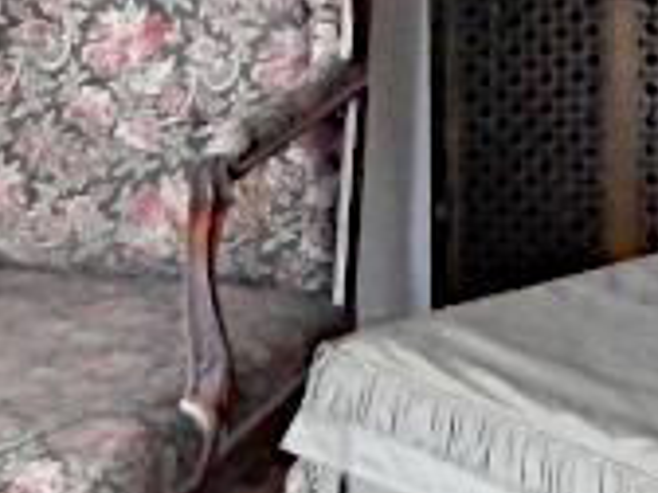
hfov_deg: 11.7
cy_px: -313
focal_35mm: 164
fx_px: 3117
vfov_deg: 8.8
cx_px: 897
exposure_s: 1/30
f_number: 3
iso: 720
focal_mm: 4
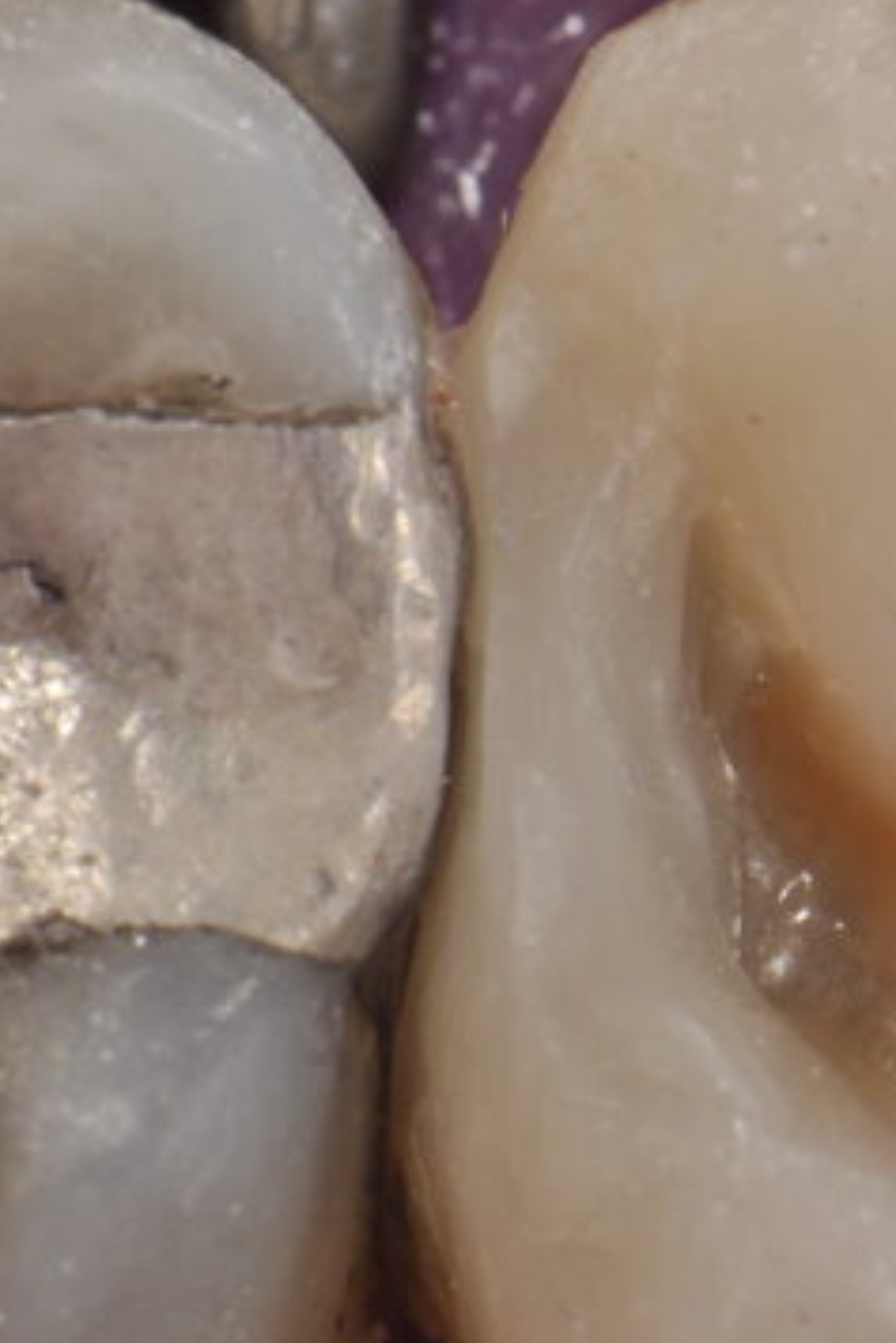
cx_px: 1272
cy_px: 842
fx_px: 14965
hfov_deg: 3.4
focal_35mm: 401
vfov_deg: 5.1
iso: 200
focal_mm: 105
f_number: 32
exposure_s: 1/160
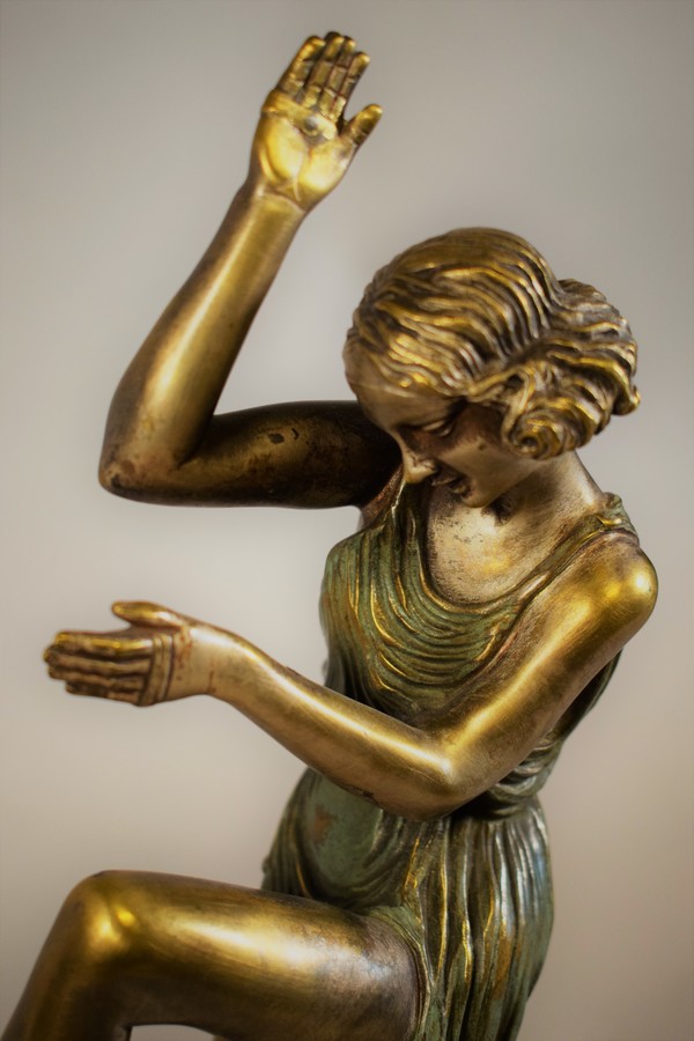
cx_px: 347
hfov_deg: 23.8
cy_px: 520
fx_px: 1648
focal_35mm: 57
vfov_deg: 35.1
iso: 900
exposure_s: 1/60
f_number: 4.8
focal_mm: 38
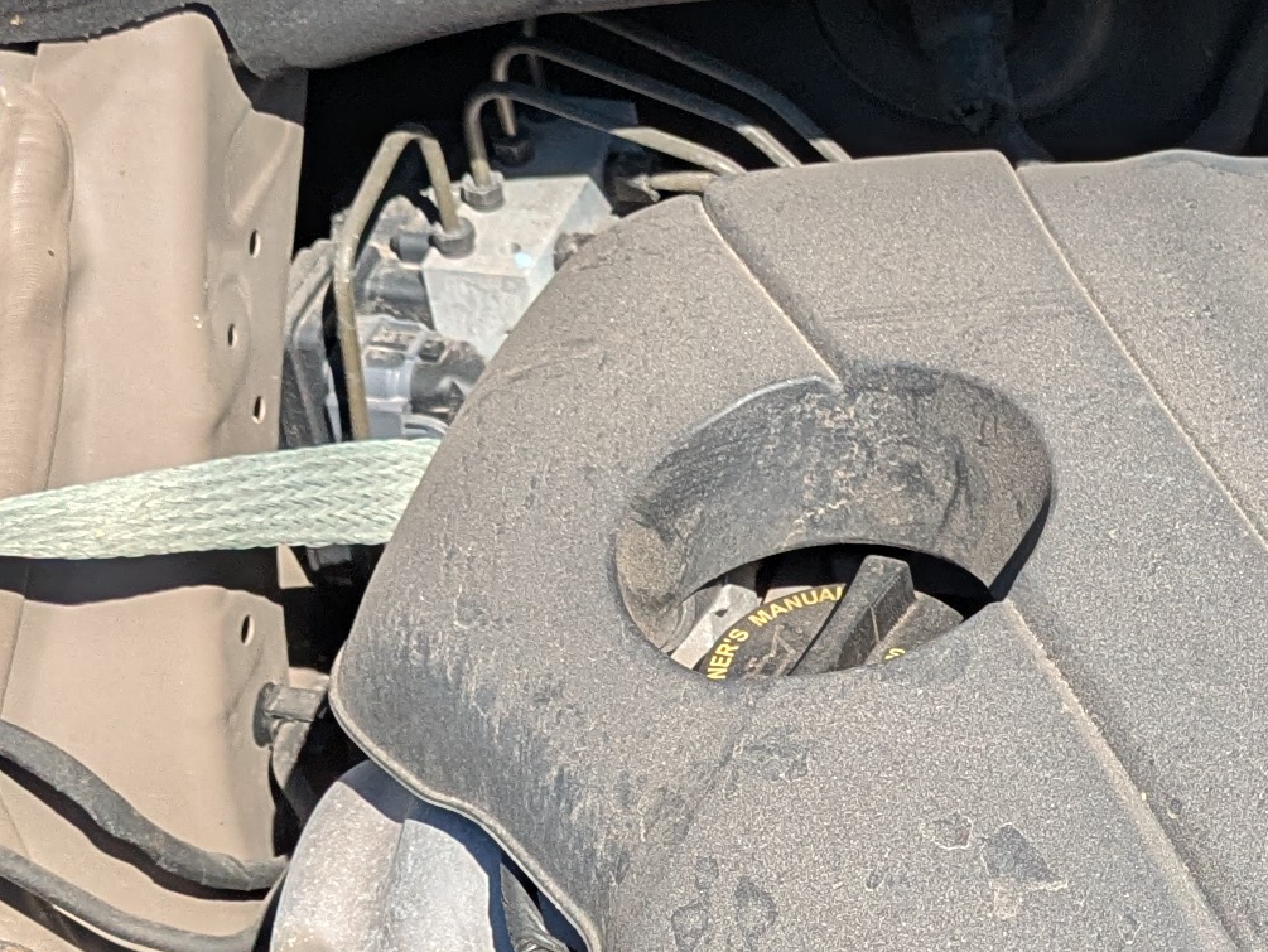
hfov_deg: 16.7
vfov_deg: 12.9
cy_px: 675
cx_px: 1334
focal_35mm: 115
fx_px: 4215
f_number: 1.89
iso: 45
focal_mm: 5.43
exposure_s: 1/1110
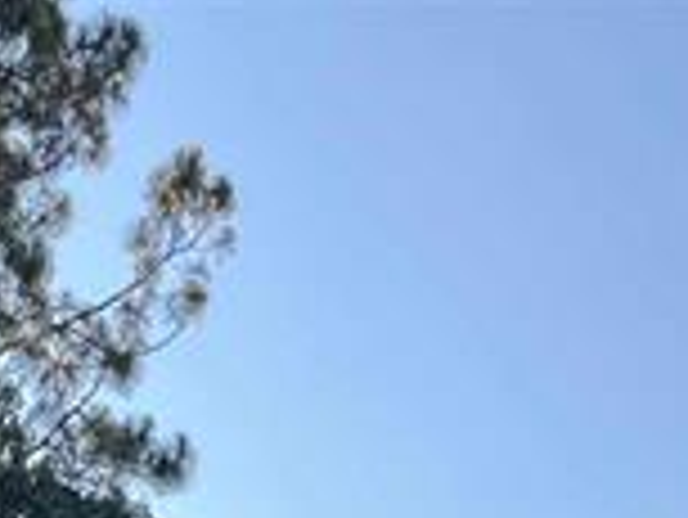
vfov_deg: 10.0
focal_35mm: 87
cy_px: 1725
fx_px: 1730
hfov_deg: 22.5
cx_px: 387
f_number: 1.8
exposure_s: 1/219
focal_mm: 1.57
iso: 32
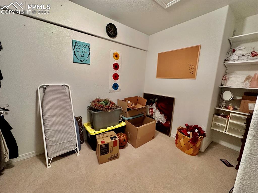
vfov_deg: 85.6
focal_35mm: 14
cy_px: 96
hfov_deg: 102.1
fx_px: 104
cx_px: 129
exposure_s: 1/60
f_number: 2.2
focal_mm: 2.22
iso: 400
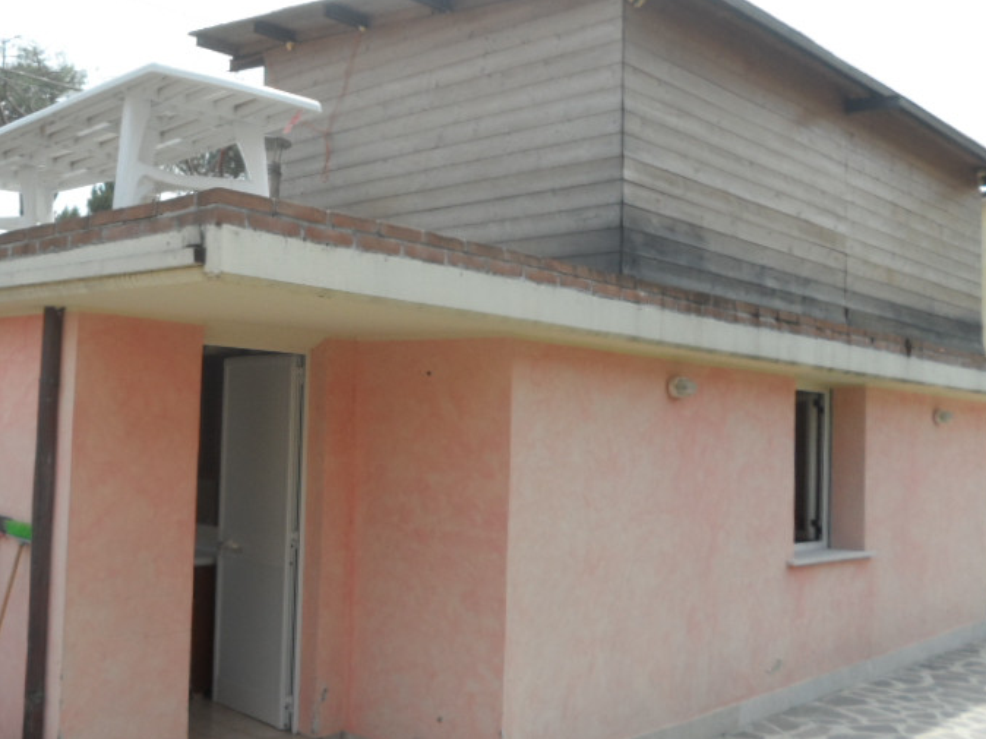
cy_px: 370
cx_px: 303
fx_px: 1082
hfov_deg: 47.9
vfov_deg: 37.7
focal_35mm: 38
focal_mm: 4.5
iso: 80
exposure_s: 1/1500
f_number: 2.5
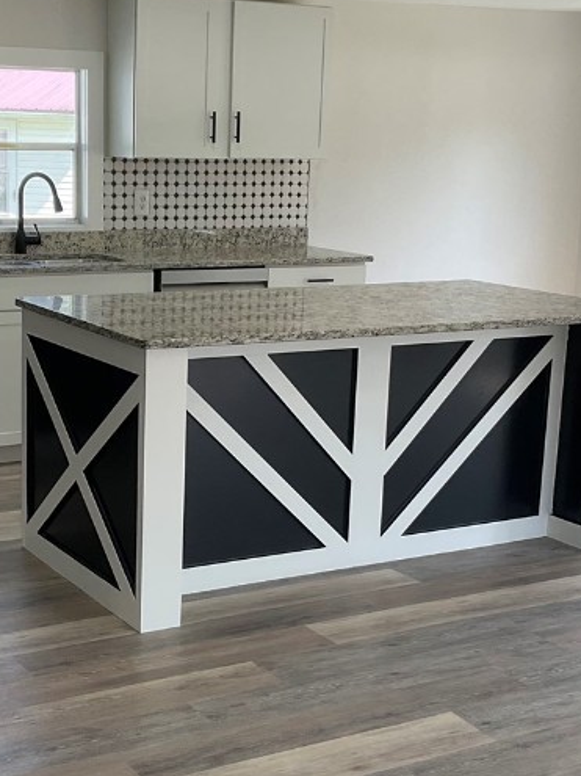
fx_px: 1343
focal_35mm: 60
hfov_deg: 24.3
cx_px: 200
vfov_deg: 32.2
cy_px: 403
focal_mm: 3
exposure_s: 1/120
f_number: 1.8
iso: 16
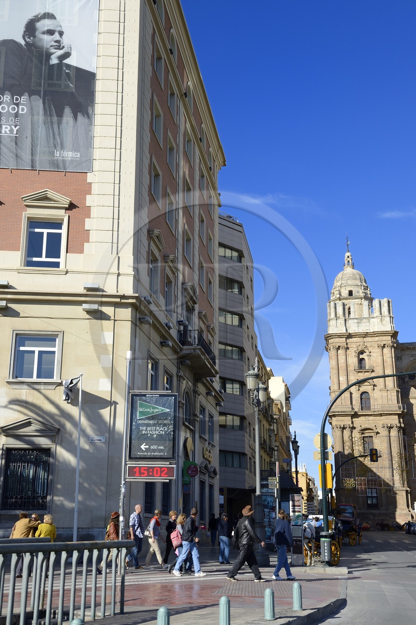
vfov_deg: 55.8
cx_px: 208
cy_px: 312
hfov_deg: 38.9
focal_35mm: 34
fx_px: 590
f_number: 8
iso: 200
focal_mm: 34
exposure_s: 1/500
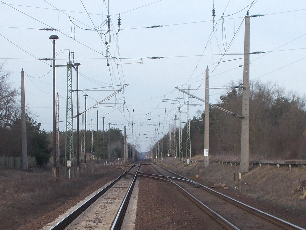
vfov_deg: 29.1
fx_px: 442
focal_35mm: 50
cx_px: 153
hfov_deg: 38.2
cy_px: 115
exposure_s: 1/200
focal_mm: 9
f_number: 4.5
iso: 80
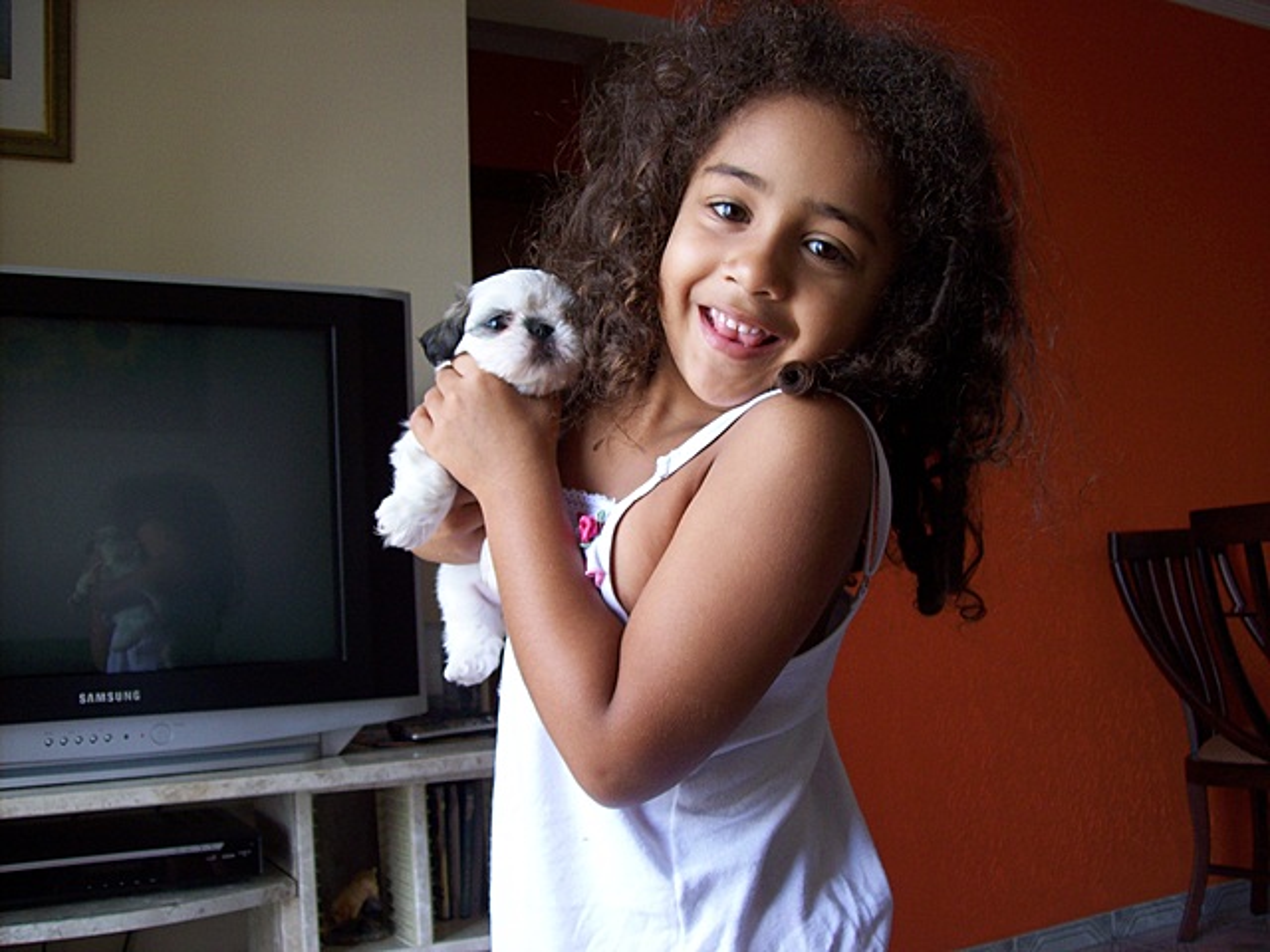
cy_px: 476
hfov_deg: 51.4
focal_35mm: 36
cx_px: 635
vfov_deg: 39.7
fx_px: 1321
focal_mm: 6
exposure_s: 1/64
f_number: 2.7
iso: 80
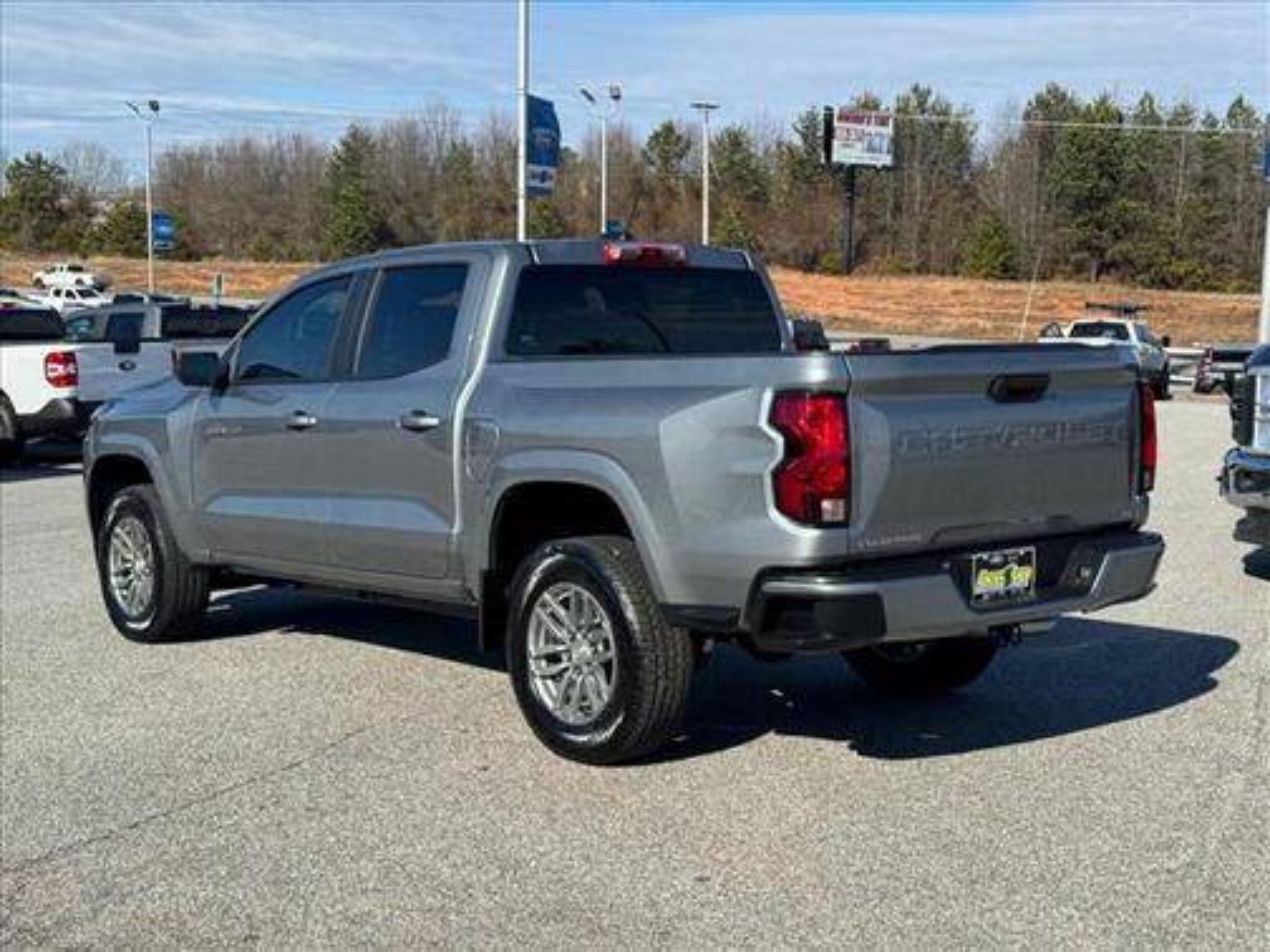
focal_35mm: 48
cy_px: 476
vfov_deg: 30.3
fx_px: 1761
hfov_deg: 39.7
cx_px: 635
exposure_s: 1/4049
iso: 64
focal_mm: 6.76
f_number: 1.78
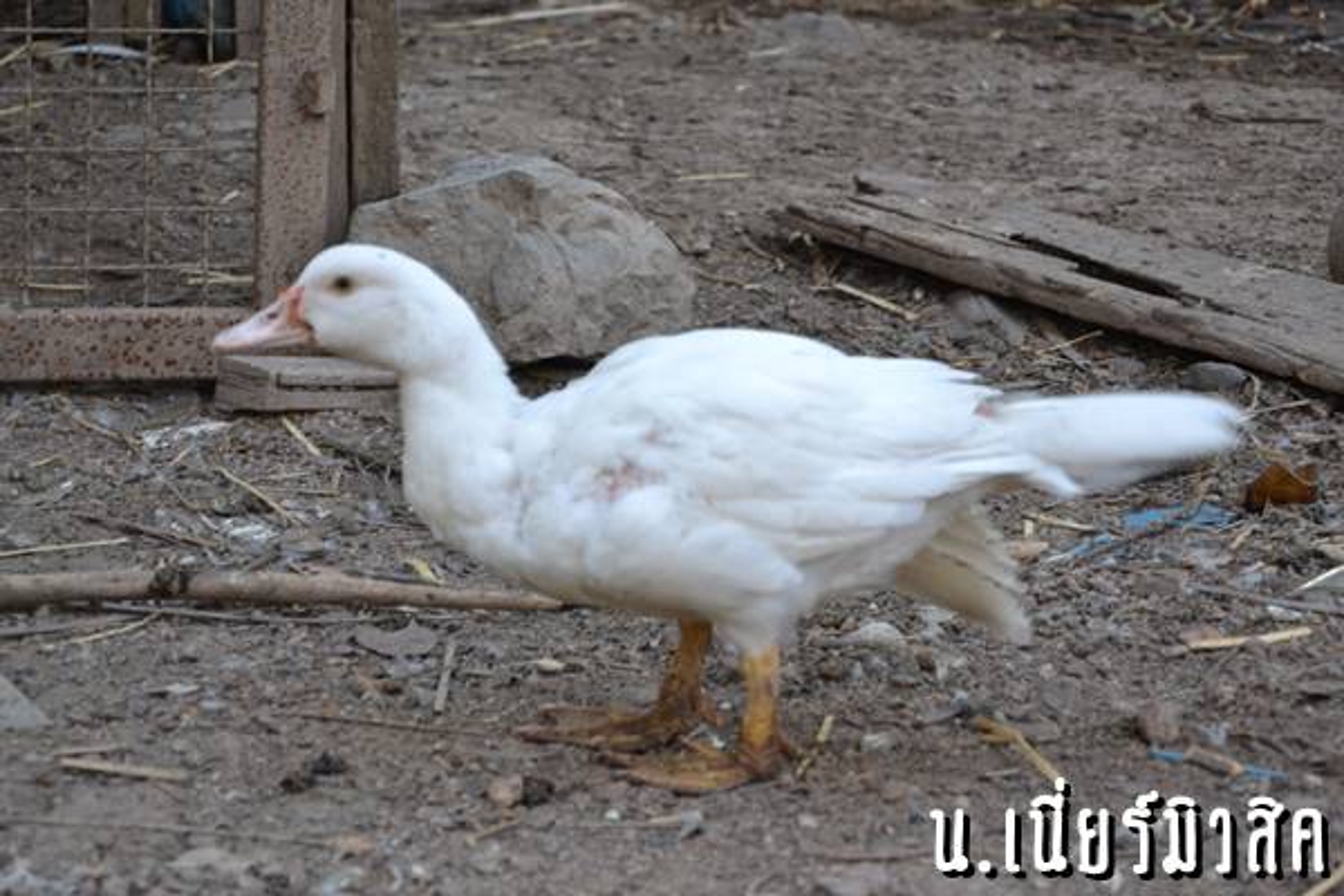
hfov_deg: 19.5
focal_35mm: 105
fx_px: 3920
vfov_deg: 13.0
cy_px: 448
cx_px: 672
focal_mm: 70
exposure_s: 1/60
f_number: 7.1
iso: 400
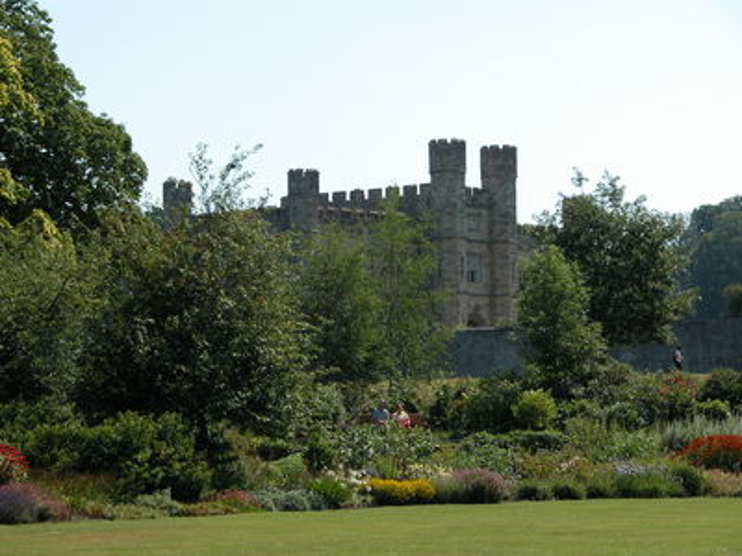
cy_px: 278
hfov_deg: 14.5
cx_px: 371
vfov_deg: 10.9
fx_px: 2915
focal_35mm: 136
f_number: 5.4
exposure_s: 1/410
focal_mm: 34.7
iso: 100
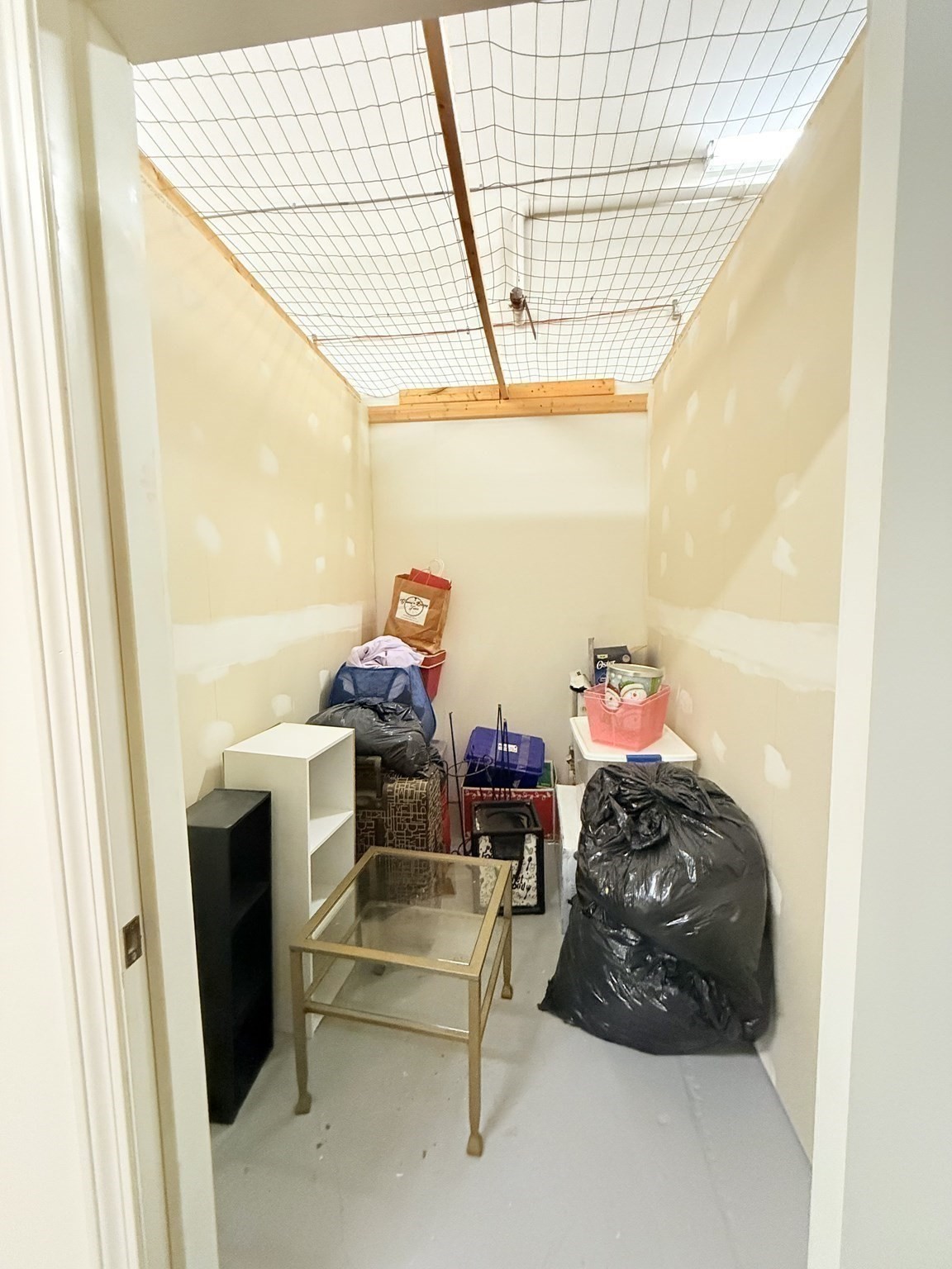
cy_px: 634
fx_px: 513
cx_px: 476
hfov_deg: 85.7
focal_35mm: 14
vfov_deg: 102.1
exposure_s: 1/60
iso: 800
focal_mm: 2.22
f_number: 2.2
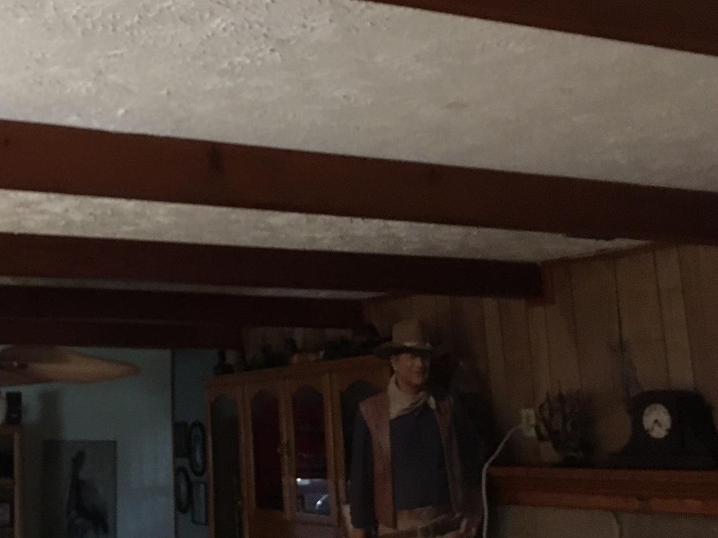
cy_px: 225
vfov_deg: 27.5
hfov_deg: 34.5
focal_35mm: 53
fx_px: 1099
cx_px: 100
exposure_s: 1/15
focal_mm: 4.15
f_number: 2.2
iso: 400
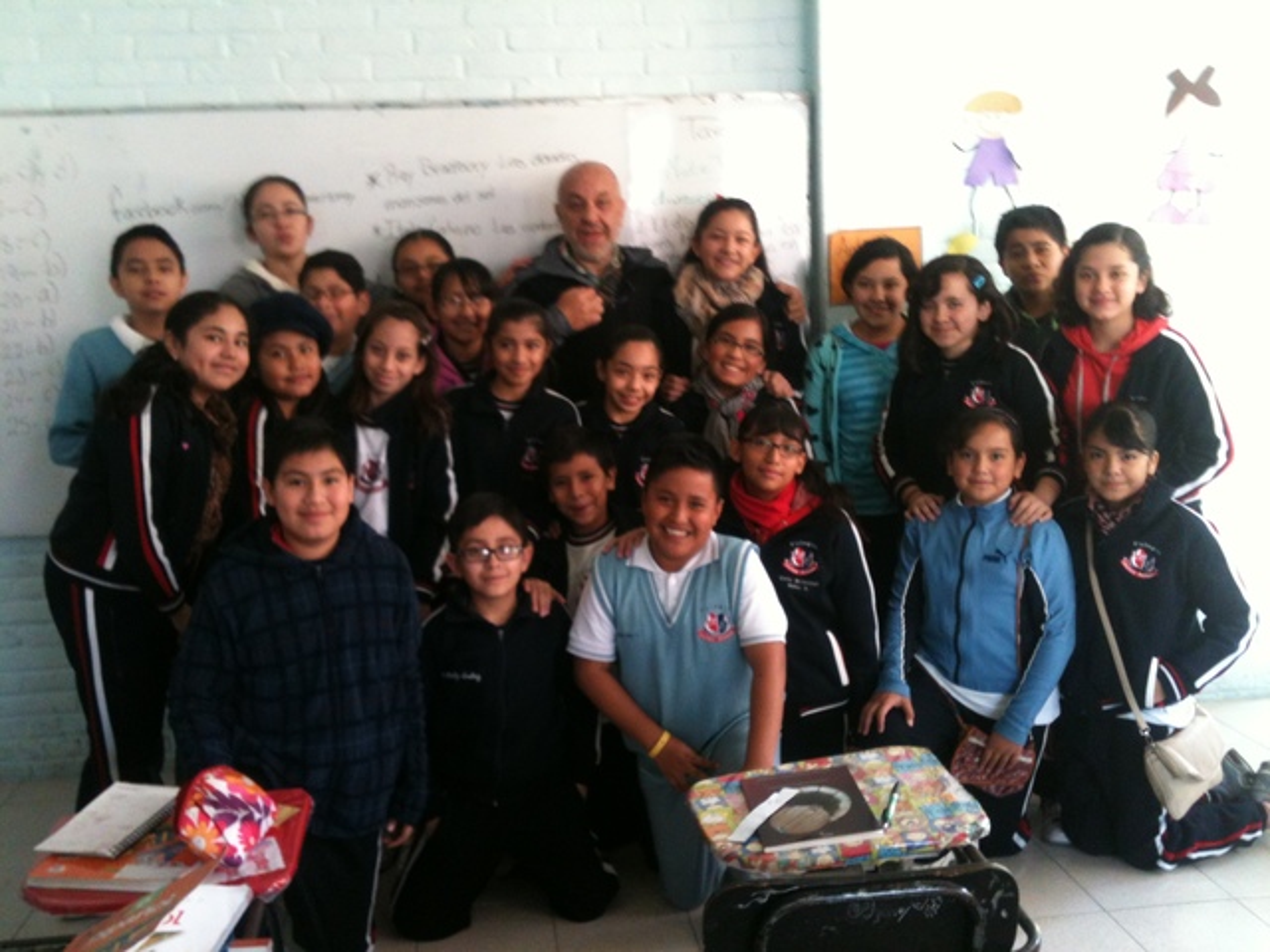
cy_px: 476
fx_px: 1284
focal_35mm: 35
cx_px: 635
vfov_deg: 40.7
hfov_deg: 52.6
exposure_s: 1/15
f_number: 2.8
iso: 125
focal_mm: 3.85
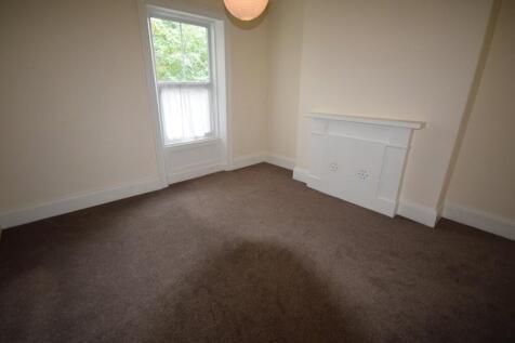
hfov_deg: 92.5
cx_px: 258
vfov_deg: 69.6
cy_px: 172
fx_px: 247
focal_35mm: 17
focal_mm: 11.5
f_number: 4.2
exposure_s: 1/60
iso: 2200
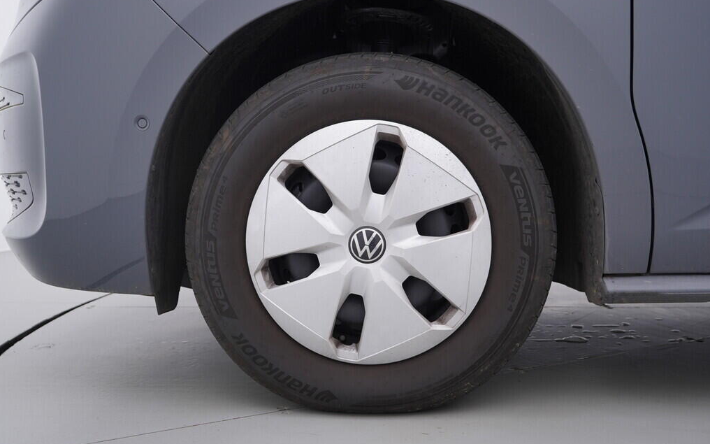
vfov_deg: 34.4
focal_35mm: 37
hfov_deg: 52.7
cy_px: 235
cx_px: 355
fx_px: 716
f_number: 3.5
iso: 125
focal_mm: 24
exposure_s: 1/60
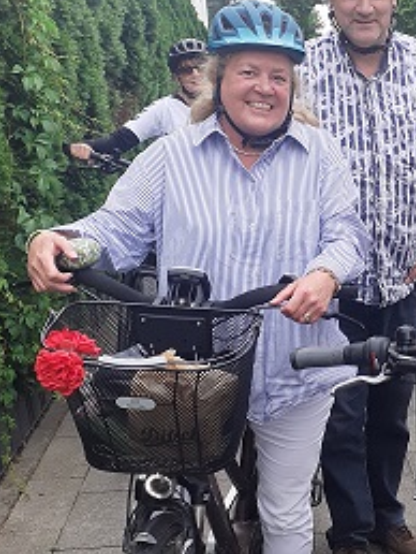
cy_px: 322
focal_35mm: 54
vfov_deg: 35.4
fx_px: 864
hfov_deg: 25.9
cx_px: 400
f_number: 1.9
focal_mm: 3.6
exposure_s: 1/393
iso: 40
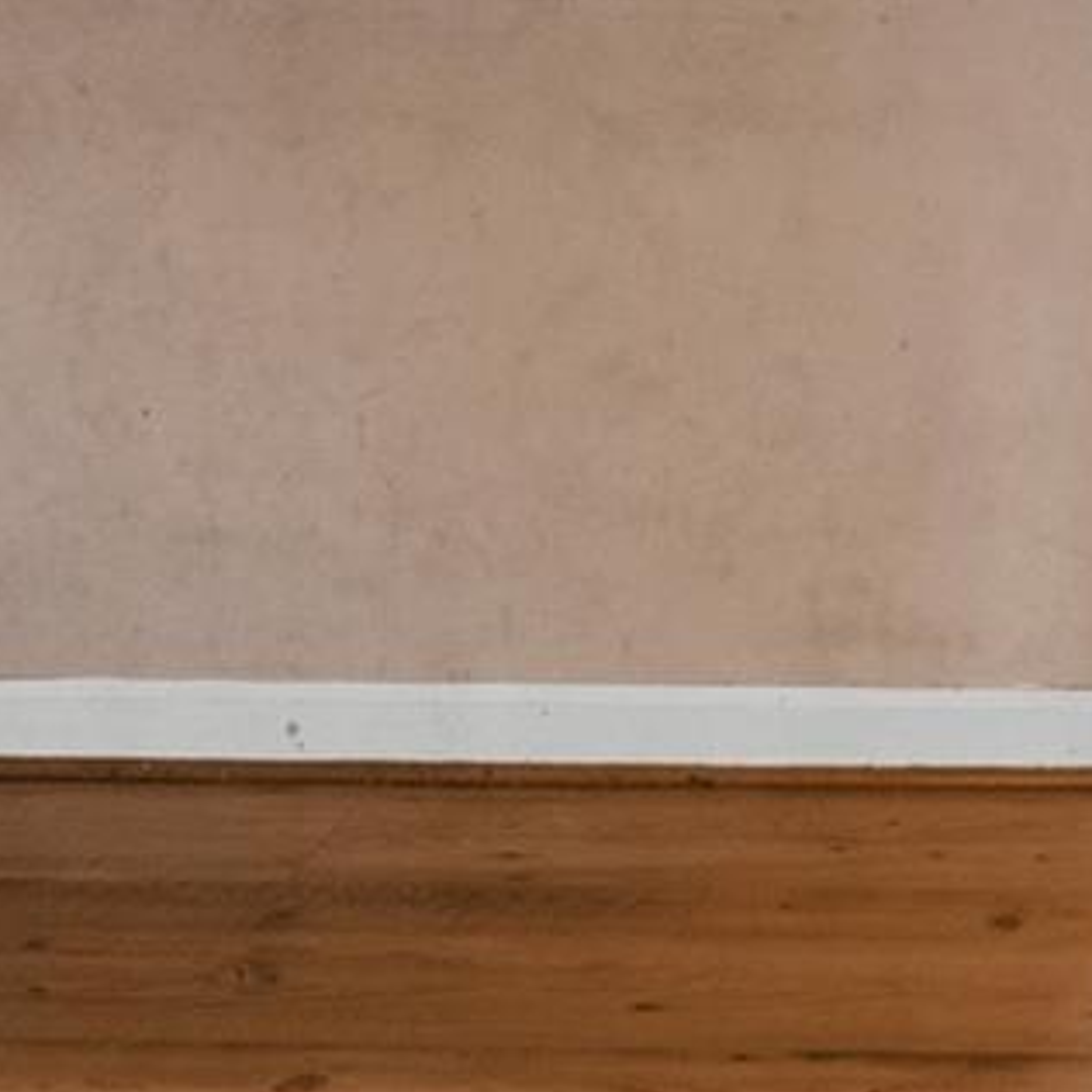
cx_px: 1355
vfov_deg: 20.5
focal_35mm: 77
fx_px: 2748
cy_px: -327
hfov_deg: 20.8
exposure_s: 1/125
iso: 4000
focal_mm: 14
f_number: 2
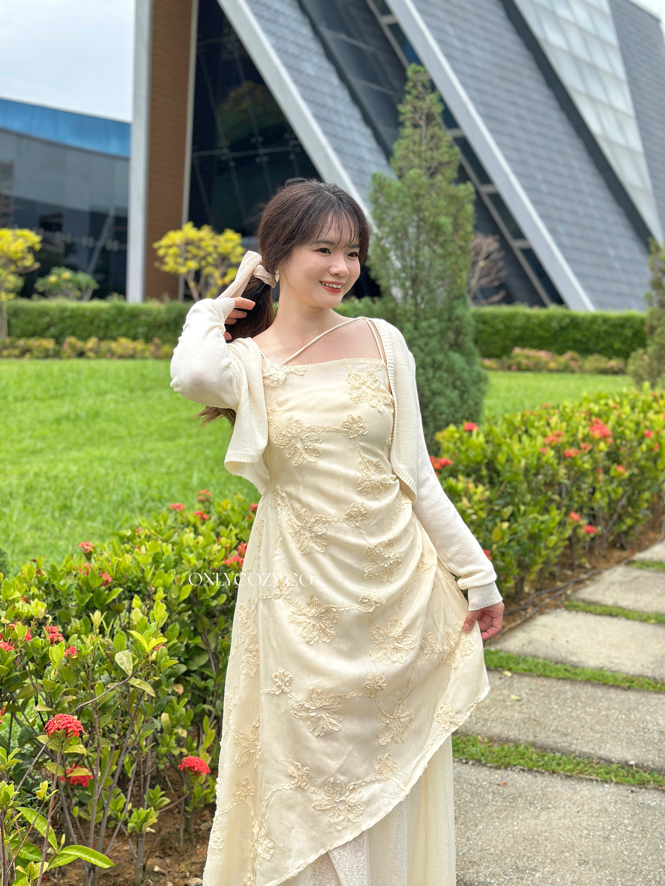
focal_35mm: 48
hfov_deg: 30.3
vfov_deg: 39.7
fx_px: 1229
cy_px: 443
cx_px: 332
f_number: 1.78
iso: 100
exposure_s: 1/5882
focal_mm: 6.86
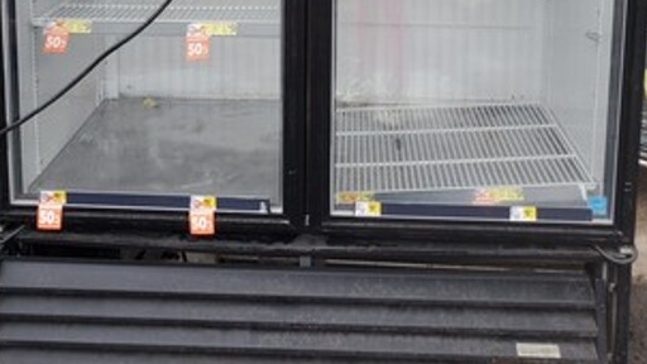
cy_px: -98
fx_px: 772
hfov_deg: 45.5
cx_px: 324
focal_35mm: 45
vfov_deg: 23.7
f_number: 2.4
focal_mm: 4.3
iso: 160
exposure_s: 1/100
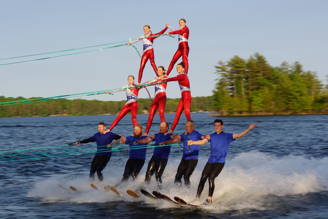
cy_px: 110
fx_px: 355
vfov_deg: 34.2
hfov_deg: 49.6
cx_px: 164
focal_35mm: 39
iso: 100
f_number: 8
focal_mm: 26
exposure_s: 1/80
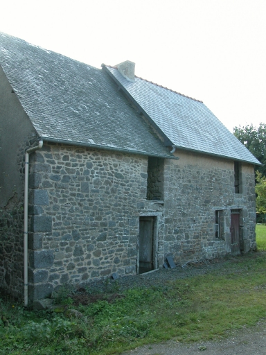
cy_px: 178
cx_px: 133
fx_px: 359
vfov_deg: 52.6
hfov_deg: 40.7
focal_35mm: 35
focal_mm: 8.9
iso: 100
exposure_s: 1/120
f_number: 4
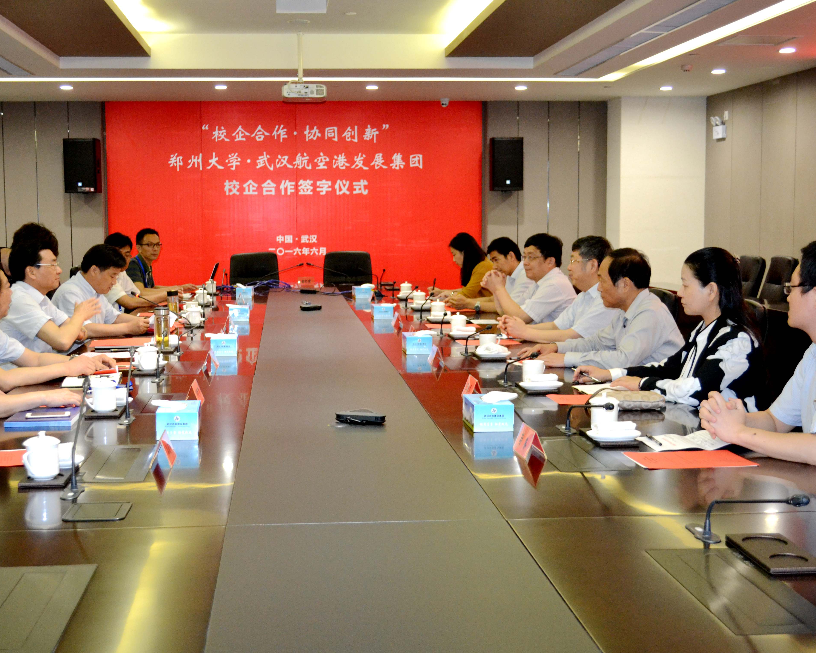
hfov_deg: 37.6
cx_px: 370
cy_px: 330
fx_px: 1197
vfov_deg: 30.5
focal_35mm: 50
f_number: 4.5
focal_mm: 29
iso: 1800
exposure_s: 1/60
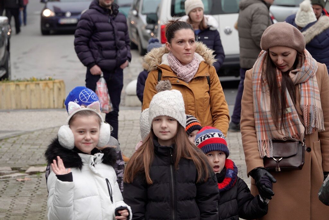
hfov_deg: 8.3
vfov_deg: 5.6
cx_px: 164
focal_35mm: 247
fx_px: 2257
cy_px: 110
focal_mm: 90.45
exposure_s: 1/250
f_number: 4
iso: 200
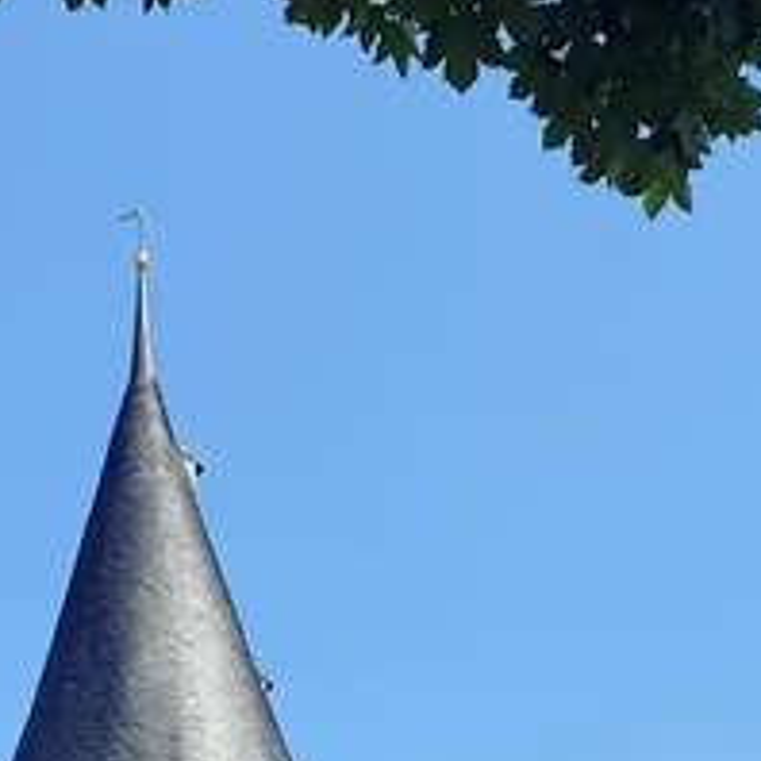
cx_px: 661
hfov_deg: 18.4
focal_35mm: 93
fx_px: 2313
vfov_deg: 17.4
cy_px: 1015
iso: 50
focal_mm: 4.3
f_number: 2.4
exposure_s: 1/1632
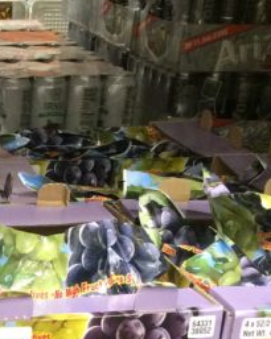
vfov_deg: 15.4
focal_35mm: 113
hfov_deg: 12.8
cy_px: 549
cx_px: -155
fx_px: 1135
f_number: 2.2
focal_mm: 4.15
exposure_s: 1/30
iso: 160
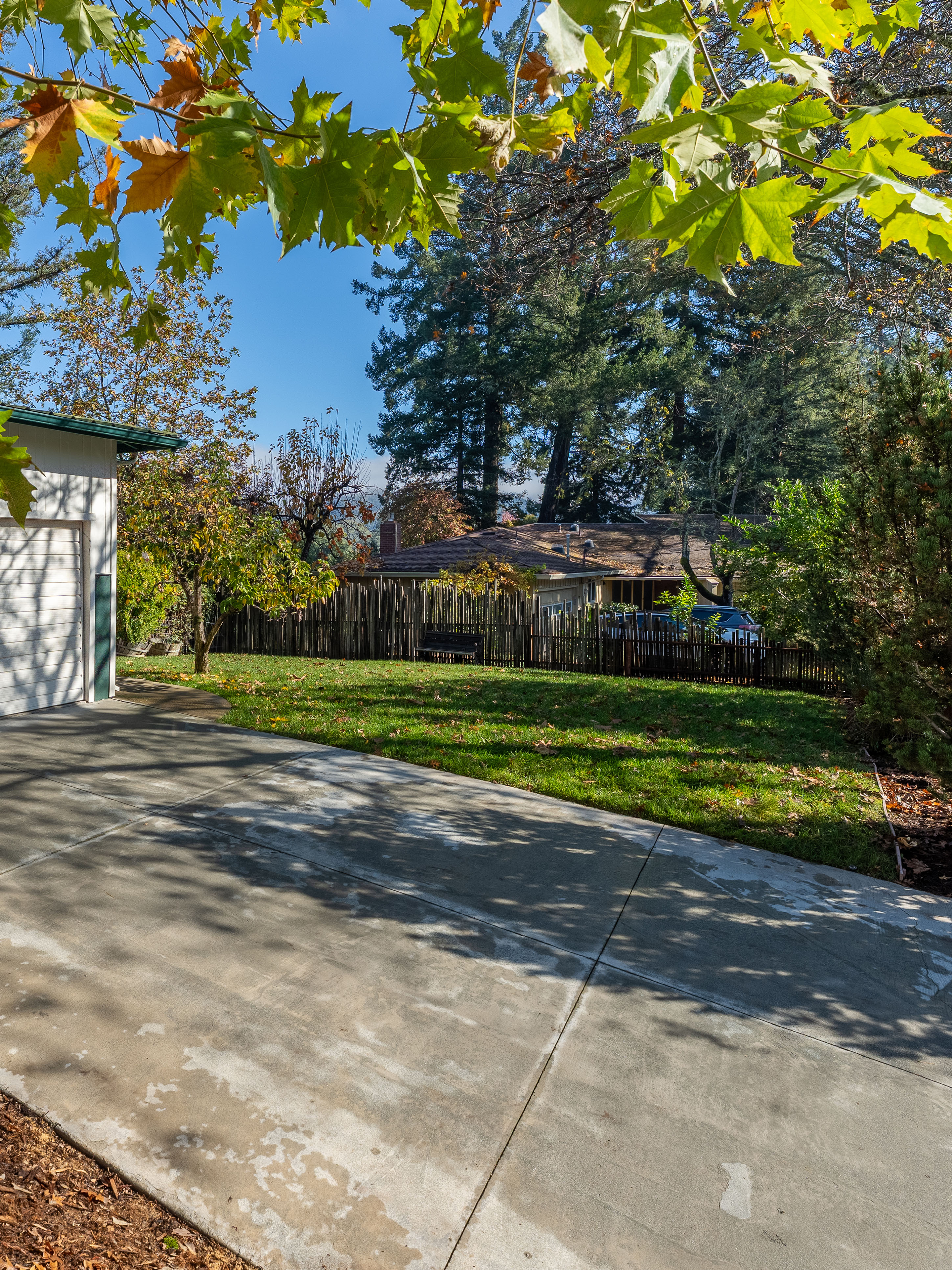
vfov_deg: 63.4
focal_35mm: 28
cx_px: 262
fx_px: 1027
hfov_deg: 48.2
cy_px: 641
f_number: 8
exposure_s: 1/2000
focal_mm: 19
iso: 320
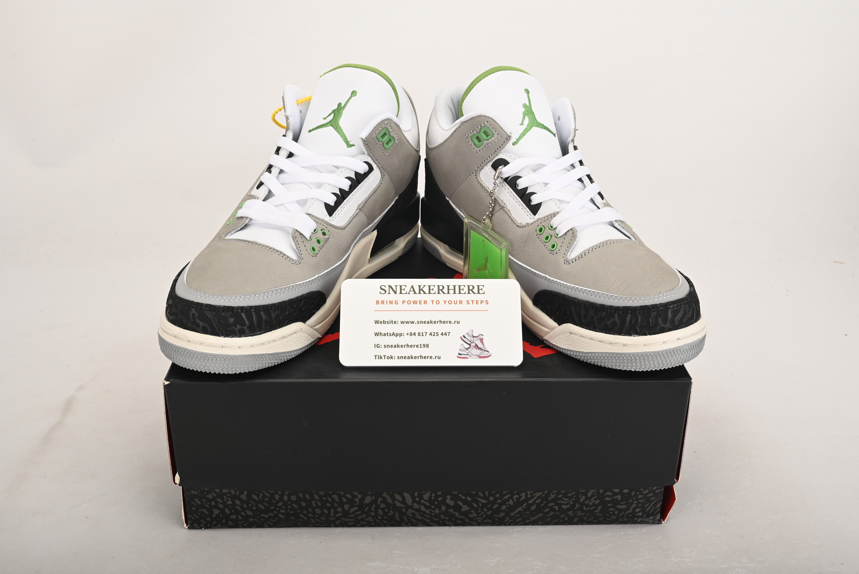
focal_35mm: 37
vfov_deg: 36.0
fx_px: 883
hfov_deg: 51.9
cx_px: 430
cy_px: 287
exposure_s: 1/200
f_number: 13
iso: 100
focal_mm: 37
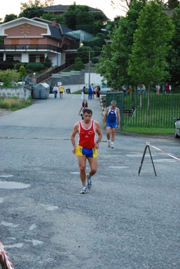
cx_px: 90
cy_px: 134
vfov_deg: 26.0
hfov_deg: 17.5
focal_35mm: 78
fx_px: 584
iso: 800
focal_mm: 52
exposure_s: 1/80
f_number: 5.6
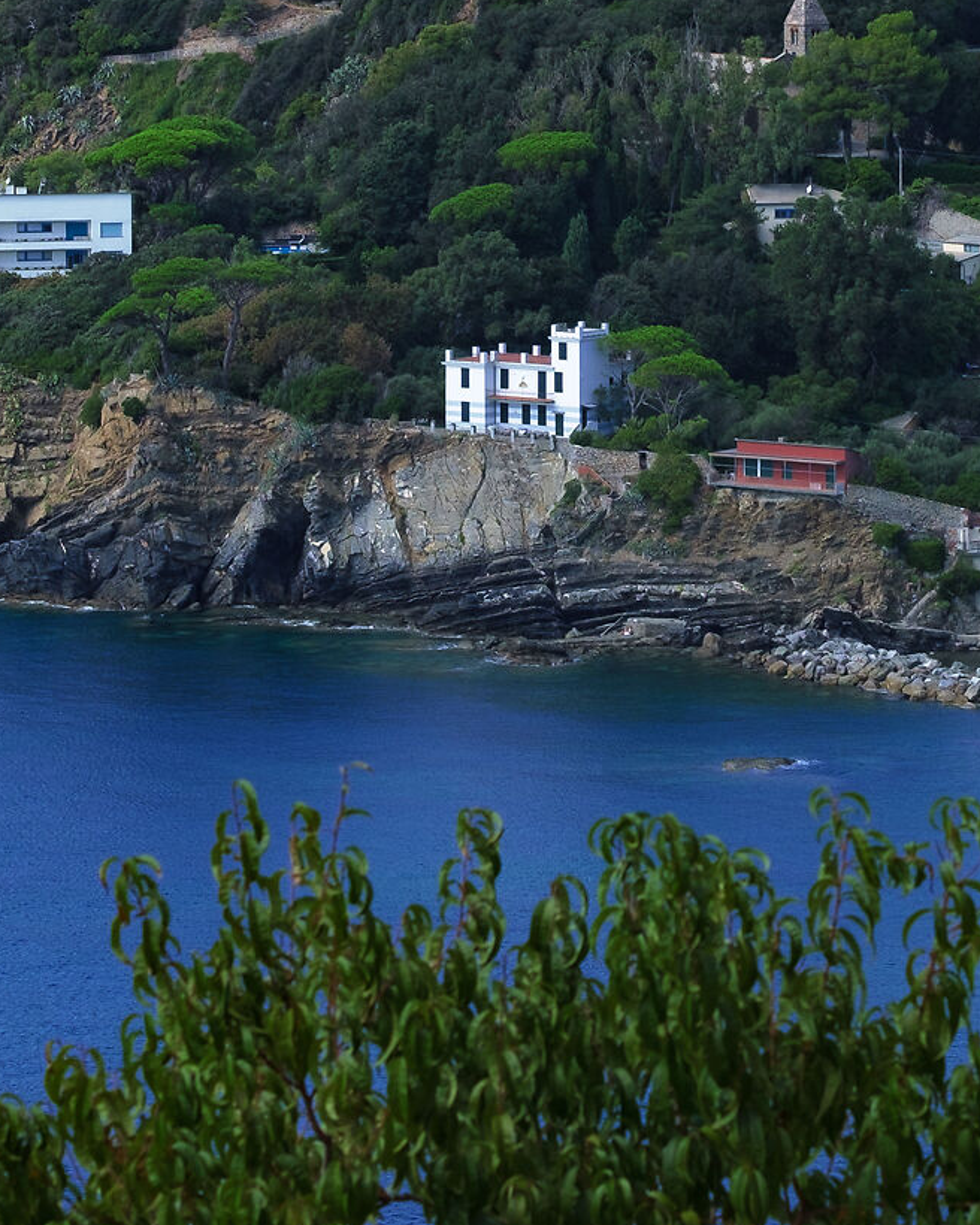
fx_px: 8266
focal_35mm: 228
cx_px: 662
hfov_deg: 6.8
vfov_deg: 8.4
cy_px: 100
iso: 160
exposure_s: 1/450
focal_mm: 55
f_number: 5.6
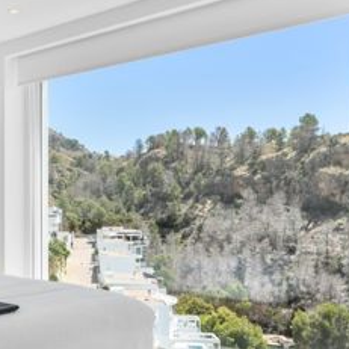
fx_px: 502
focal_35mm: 44
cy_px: 223
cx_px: 32
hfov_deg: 35.9
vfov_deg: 38.1
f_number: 9
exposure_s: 1/100
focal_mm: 17
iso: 50
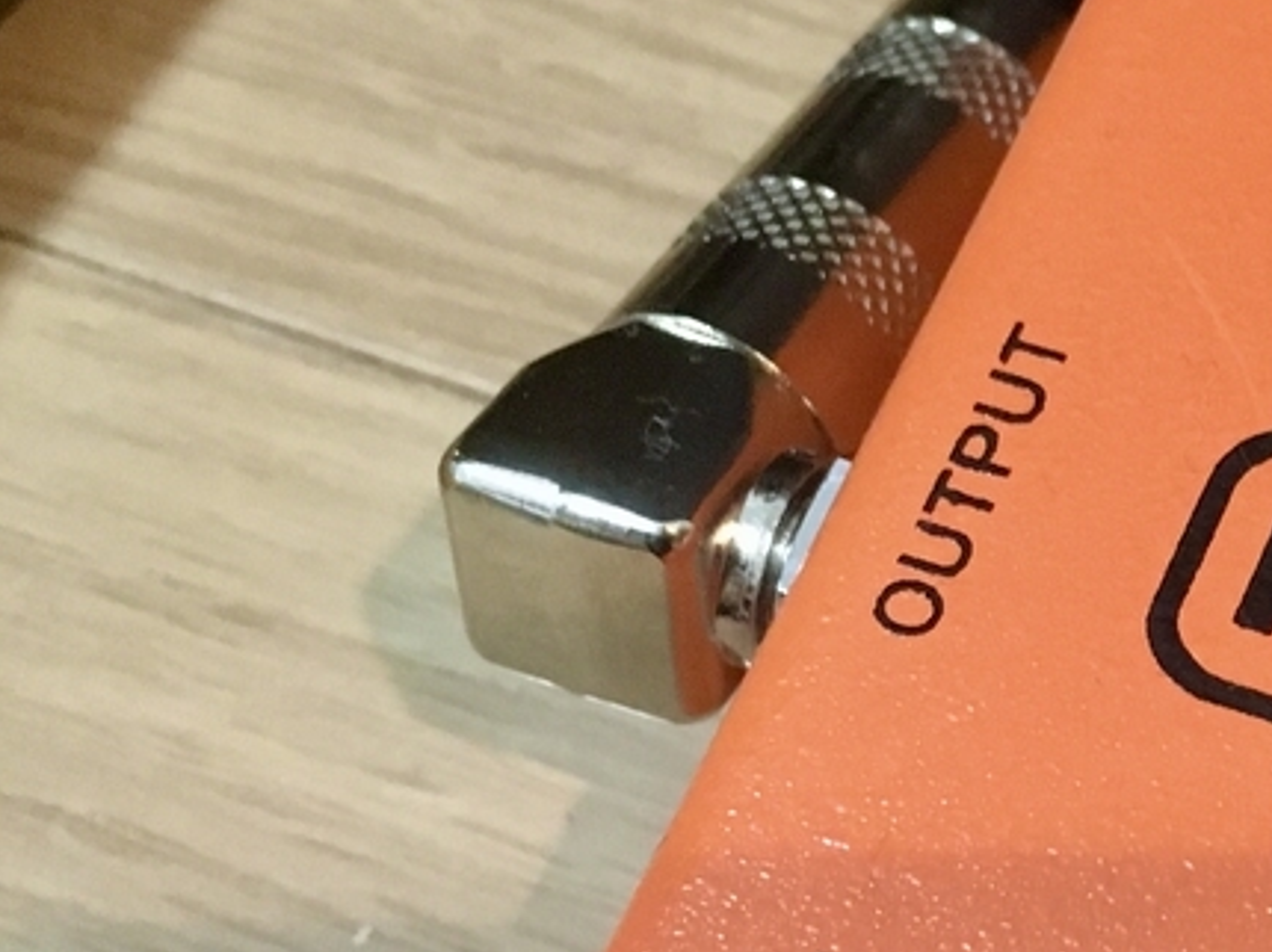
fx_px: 2975
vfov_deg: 18.1
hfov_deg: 22.2
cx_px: 1547
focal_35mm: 81
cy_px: 715
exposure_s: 1/15
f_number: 2.2
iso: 250
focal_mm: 4.15
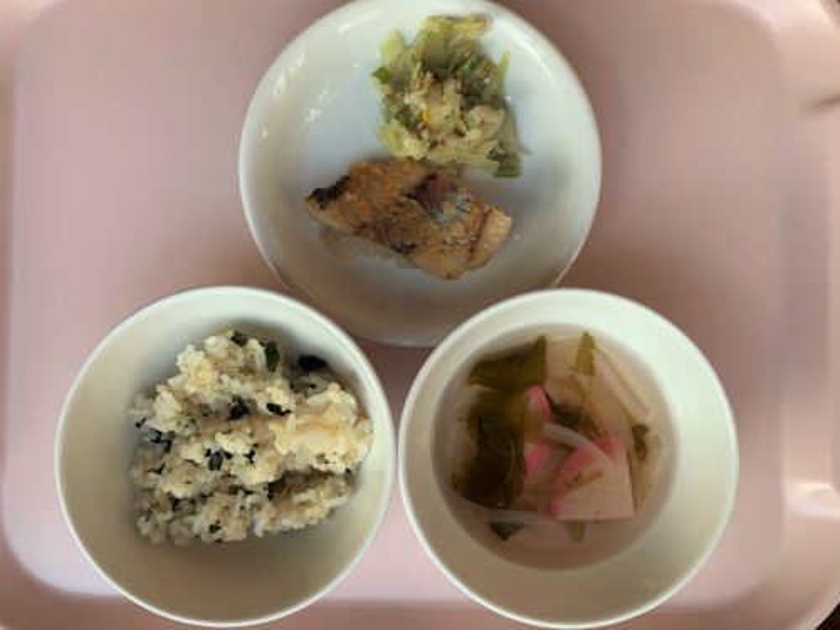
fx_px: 631
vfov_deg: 53.1
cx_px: 420
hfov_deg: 67.3
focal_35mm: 26
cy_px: 315
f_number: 1.8
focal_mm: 4.25
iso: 40
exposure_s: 1/121
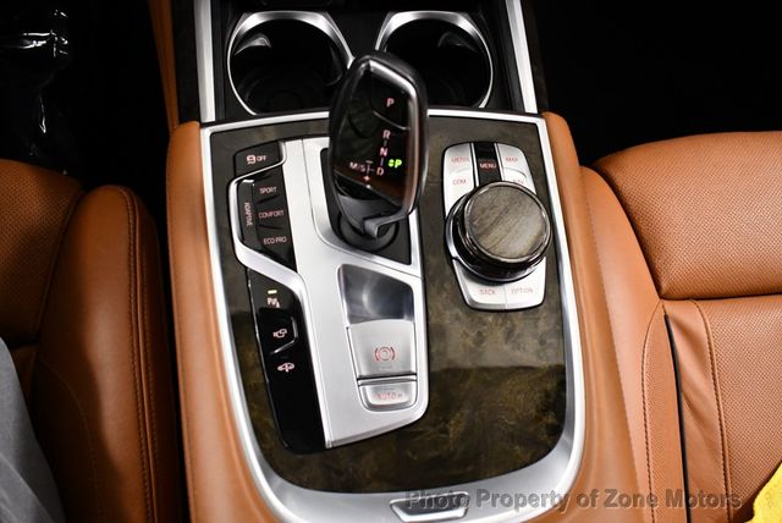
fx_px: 783
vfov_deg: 36.9
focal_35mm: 36
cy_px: 262
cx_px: 391
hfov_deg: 53.1
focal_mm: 18
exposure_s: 1/125
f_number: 3.5
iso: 2500
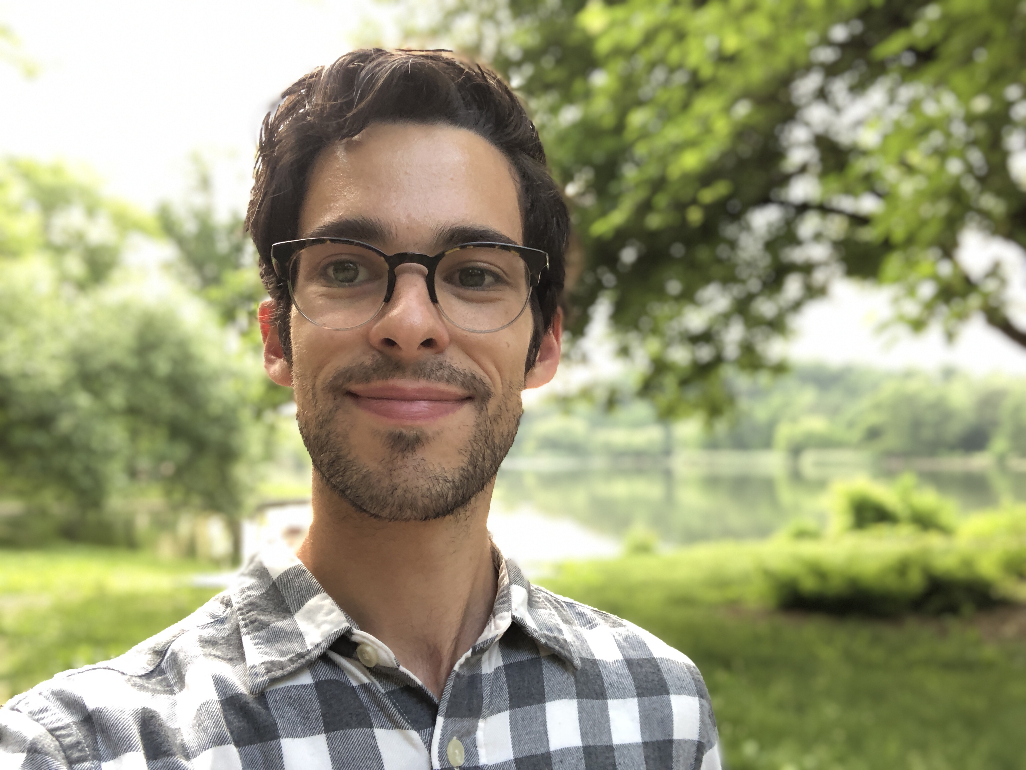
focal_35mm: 32
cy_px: 385
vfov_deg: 44.2
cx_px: 513
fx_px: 949
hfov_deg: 56.8
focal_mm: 2.87
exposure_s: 1/30
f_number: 2.2
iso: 32
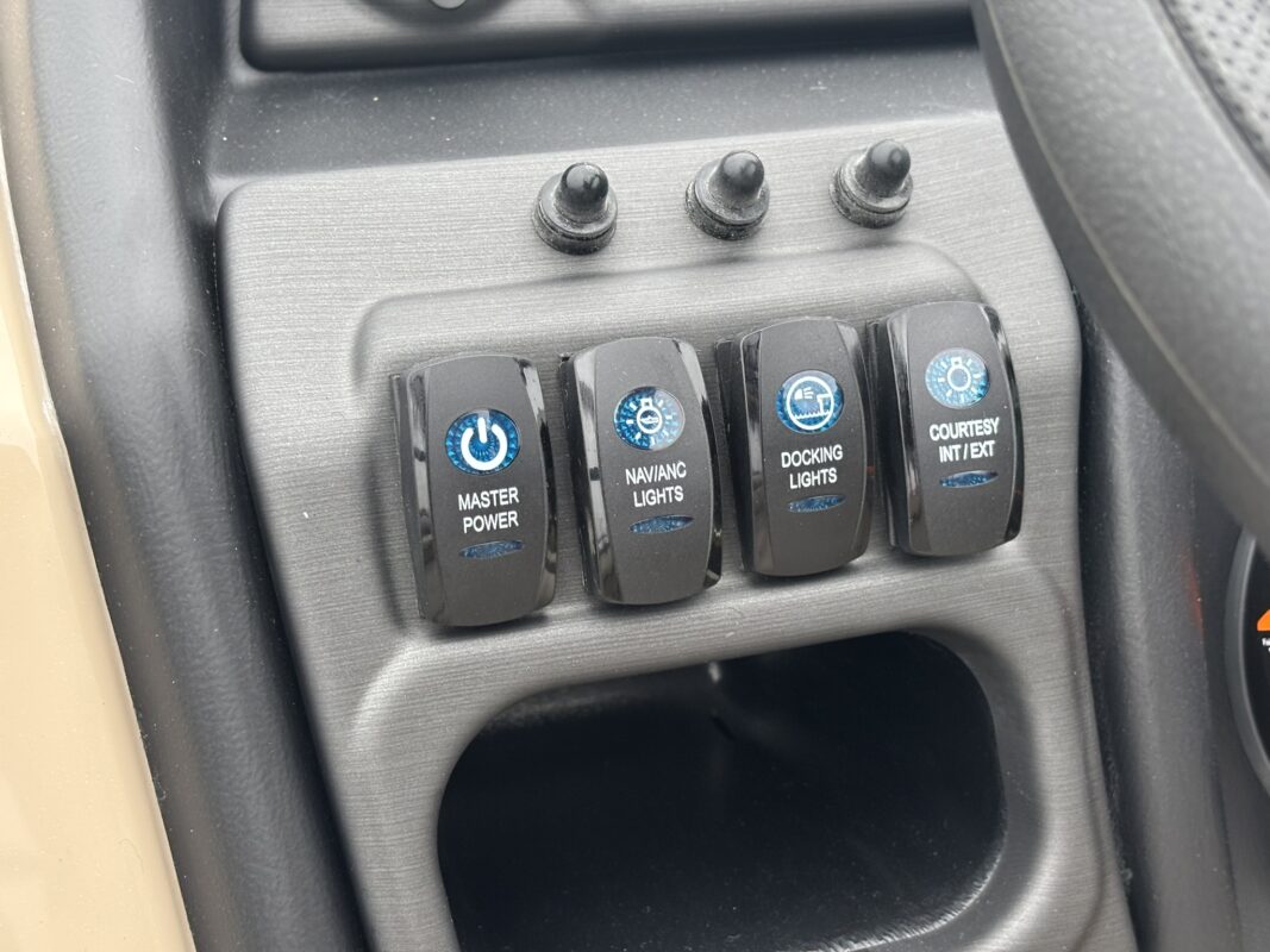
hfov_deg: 36.8
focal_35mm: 52
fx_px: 1908
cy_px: 476
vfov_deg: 28.0
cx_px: 635
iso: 50
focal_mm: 5.96
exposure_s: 1/105
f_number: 1.6
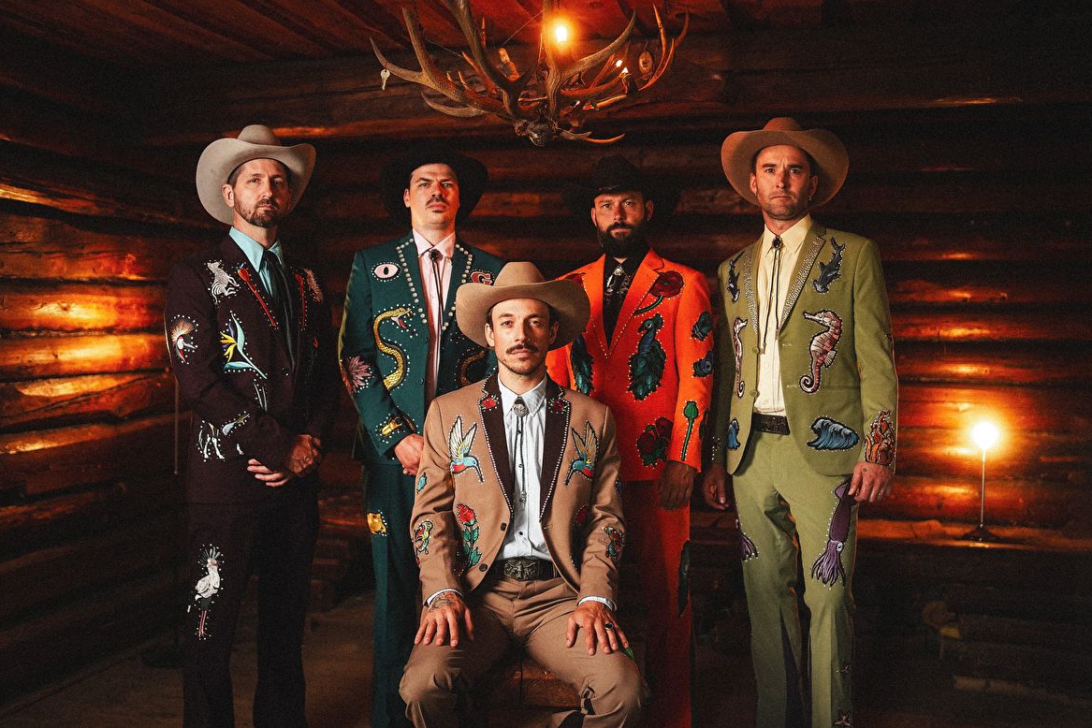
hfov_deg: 53.1
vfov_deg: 36.9
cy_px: 366
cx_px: 552
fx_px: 1092
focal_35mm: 36
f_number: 1.4
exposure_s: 1/800
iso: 2000
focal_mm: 35
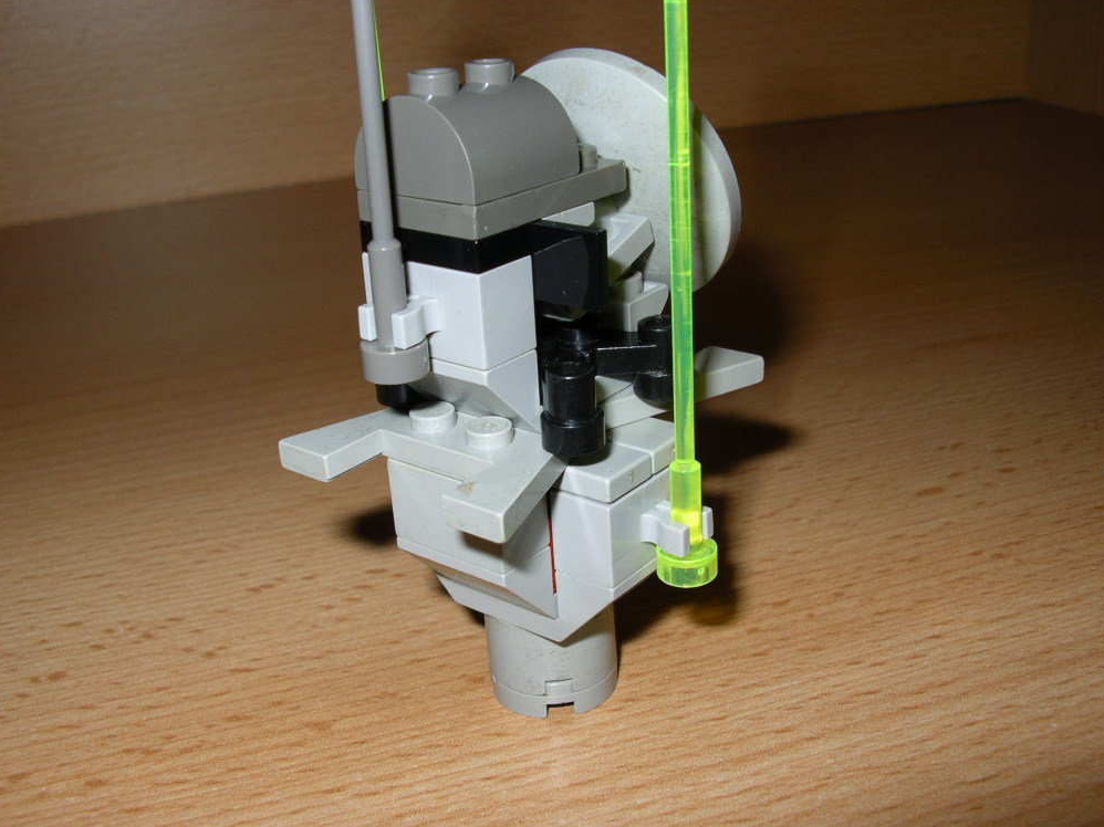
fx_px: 1244
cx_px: 561
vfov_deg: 36.8
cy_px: 419
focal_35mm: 39
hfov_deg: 47.9
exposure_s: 1/60
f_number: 4.1
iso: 50
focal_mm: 5.8
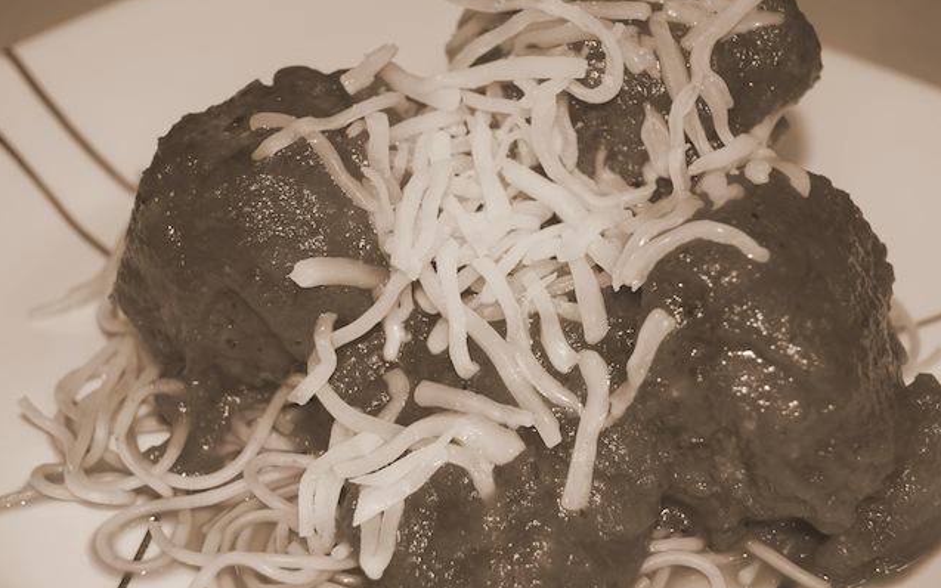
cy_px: 279
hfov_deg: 24.5
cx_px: 470
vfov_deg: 15.4
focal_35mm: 85
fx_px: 2167
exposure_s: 1/60
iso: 200
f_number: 5.6
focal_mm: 55
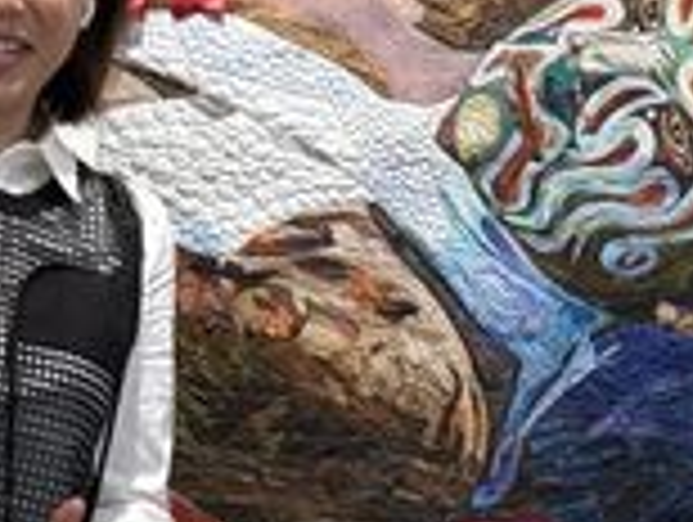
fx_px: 3750
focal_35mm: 187
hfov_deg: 10.5
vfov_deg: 7.9
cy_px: -90
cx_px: 729
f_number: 1.78
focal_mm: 6.76
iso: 80
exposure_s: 1/60
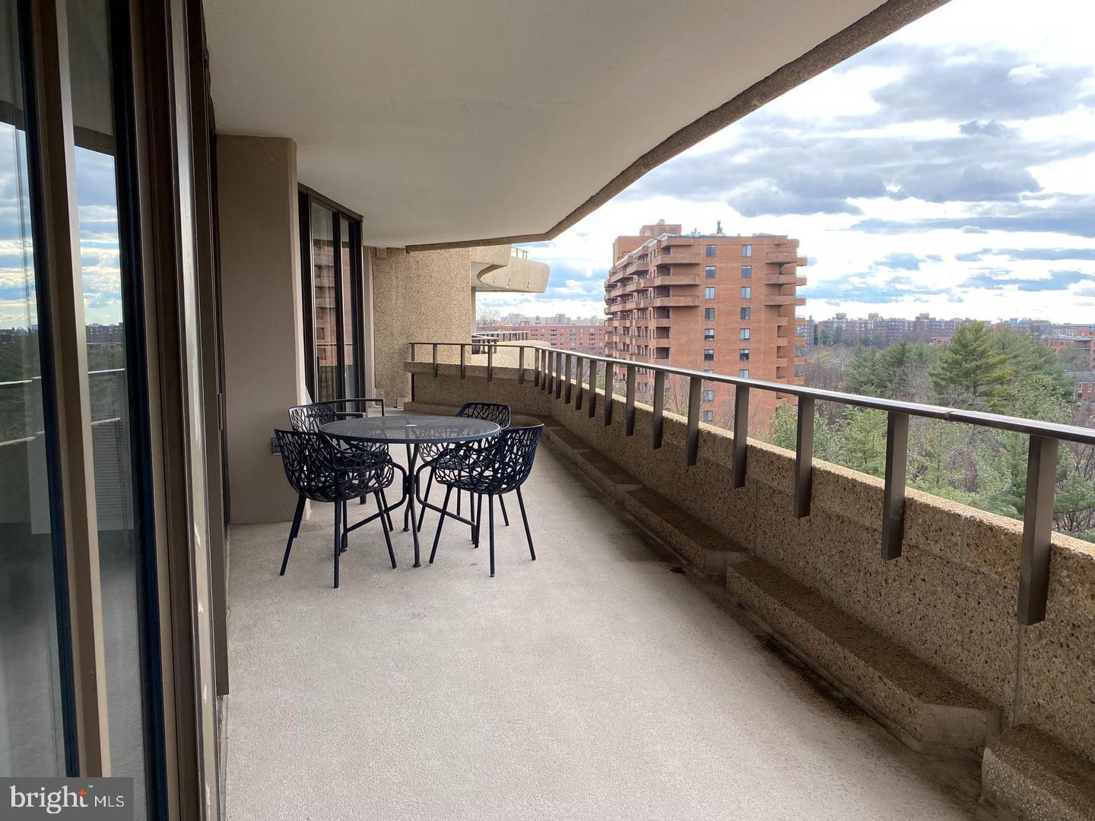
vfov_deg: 53.1
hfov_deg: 67.3
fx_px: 822
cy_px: 410
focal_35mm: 26
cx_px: 548
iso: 32
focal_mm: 4.25
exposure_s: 1/384
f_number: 1.8
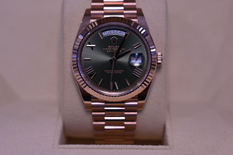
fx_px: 589
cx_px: 114
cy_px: 55
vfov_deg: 15.0
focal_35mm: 91
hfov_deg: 22.4
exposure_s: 1/80
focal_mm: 70
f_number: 4
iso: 140
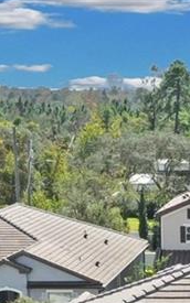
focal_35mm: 166
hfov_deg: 7.8
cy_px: 584
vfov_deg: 11.5
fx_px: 1375
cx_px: 263
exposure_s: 1/320
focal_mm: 10.26
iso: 100
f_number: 6.3
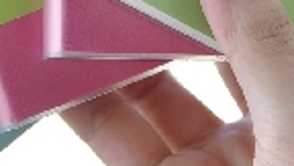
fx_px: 2721
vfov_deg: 3.4
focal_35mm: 349
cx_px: 125
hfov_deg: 6.2
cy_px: -208
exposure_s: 1/250
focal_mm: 50
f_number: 4
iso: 200
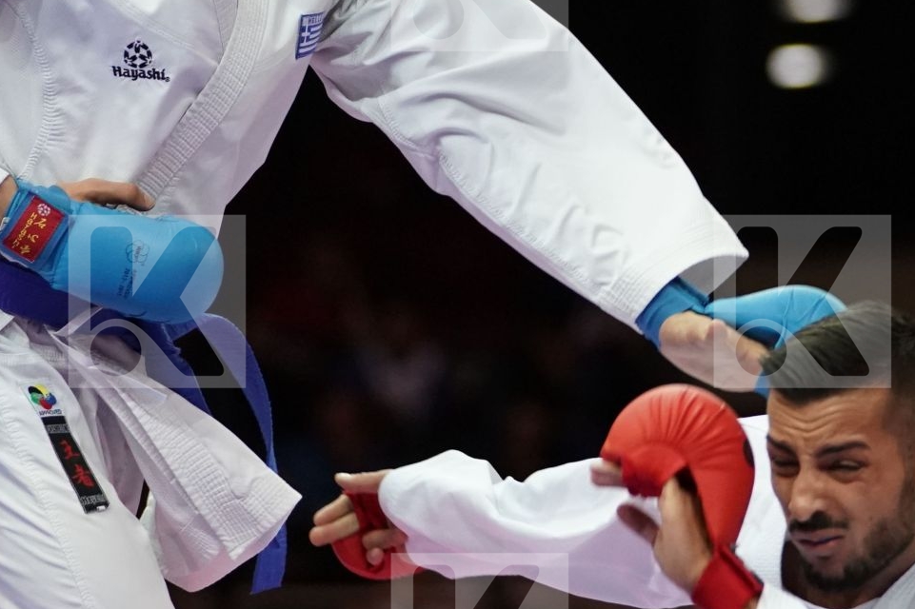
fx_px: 9426
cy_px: 302
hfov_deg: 5.6
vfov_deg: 3.7
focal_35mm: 371
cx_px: 480
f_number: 2.8
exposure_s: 1/1000
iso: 3200
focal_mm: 132
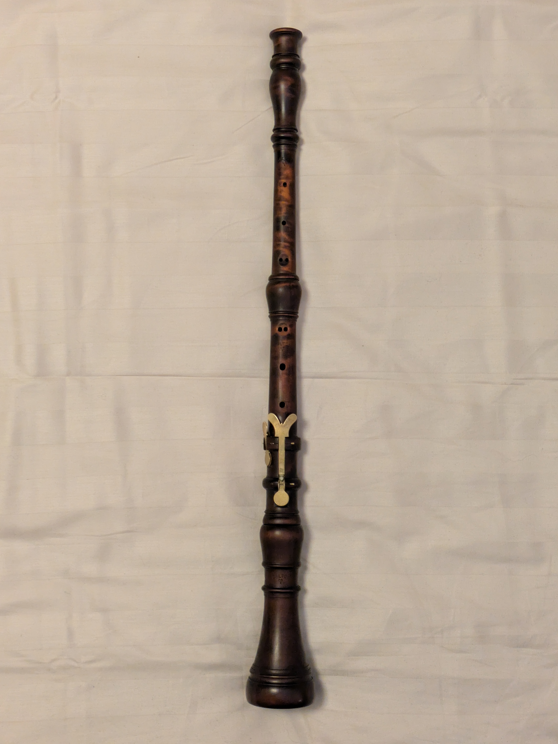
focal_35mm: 52
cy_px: 367
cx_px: 277
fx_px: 1118
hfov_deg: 28.0
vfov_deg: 36.8
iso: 398
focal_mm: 5.43
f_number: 1.89
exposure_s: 1/25
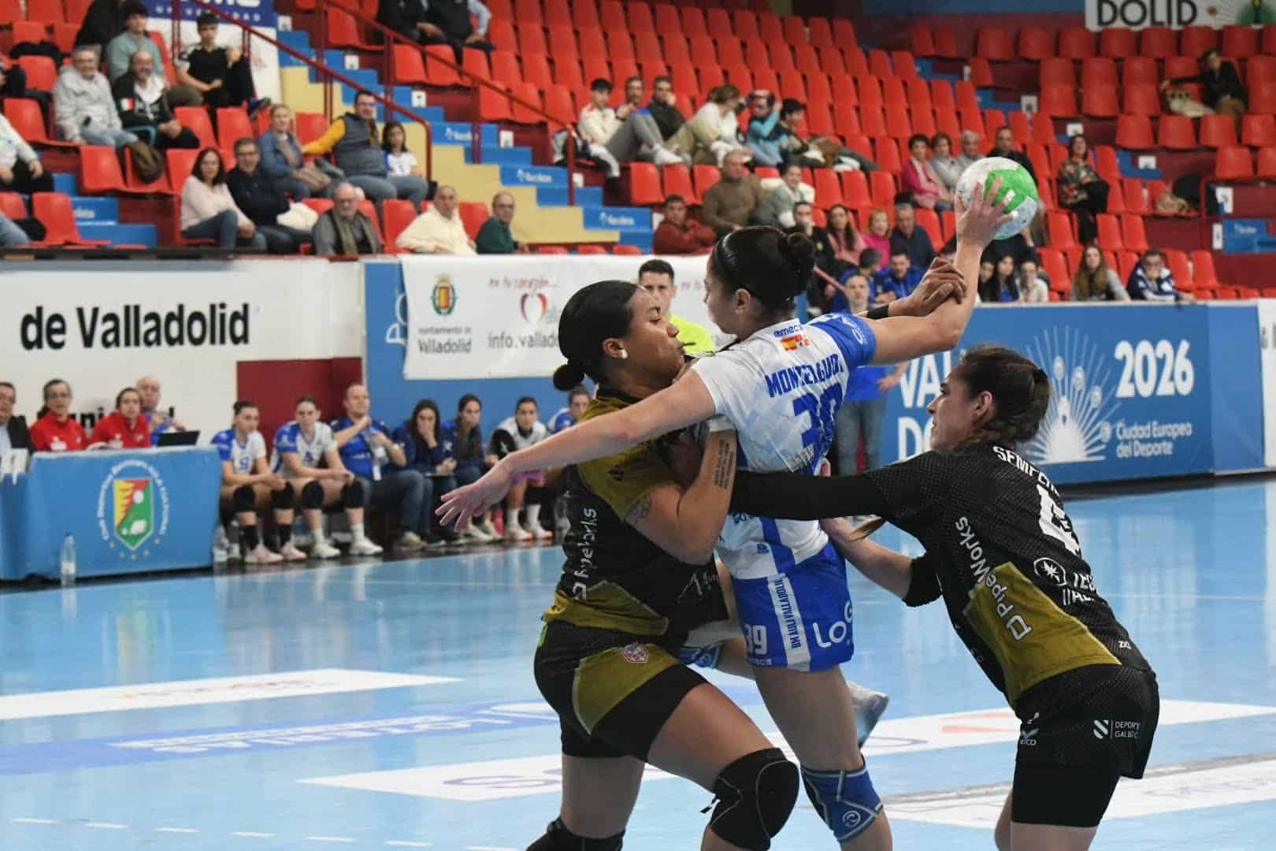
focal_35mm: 123
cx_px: 638
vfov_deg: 11.1
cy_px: 426
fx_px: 4359
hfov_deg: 16.7
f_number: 7.1
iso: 6400
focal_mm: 82
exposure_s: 1/640
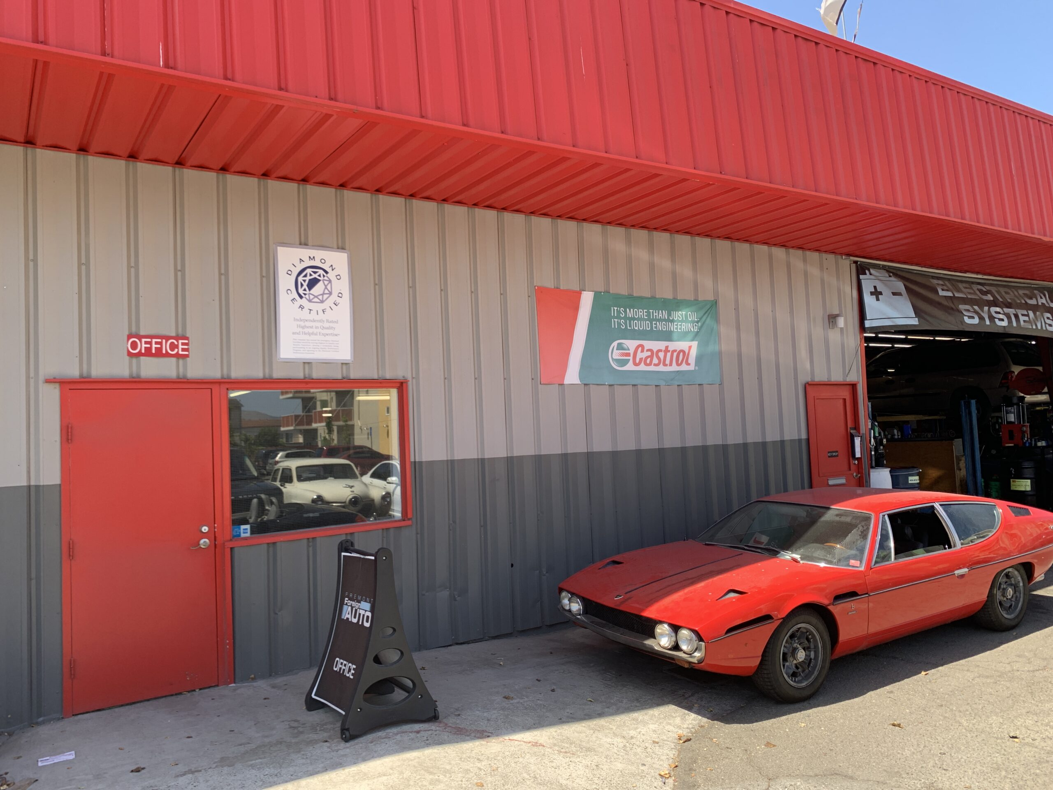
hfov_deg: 67.3
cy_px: 395
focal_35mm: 26
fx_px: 791
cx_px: 526
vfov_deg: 53.1
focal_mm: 4.25
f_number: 1.8
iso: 25
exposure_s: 1/376
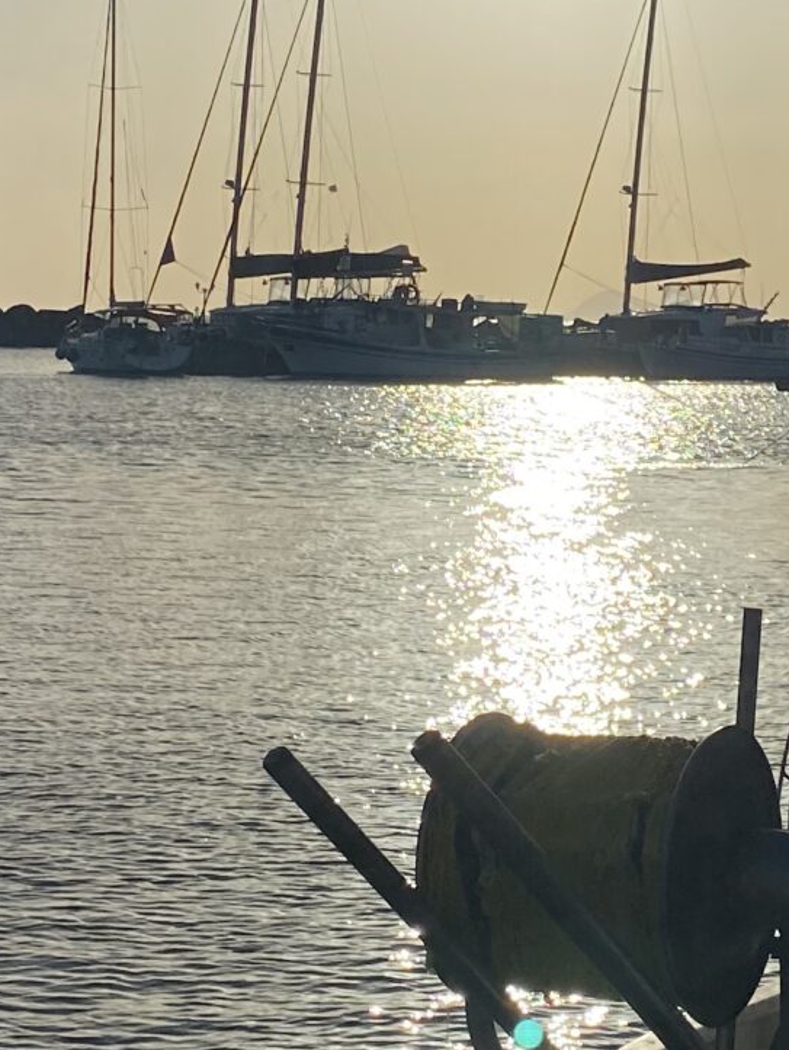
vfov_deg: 21.2
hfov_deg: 16.0
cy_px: 386
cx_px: 538
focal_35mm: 92
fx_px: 2793
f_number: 1.8
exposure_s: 1/18868
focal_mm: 4.25
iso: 40
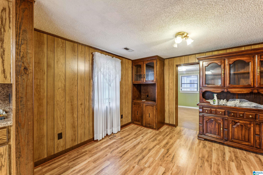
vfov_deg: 78.8
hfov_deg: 101.9
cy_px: 88
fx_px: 107
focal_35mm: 15
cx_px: 132
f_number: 13
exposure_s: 1/1.67
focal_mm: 14.6
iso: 400
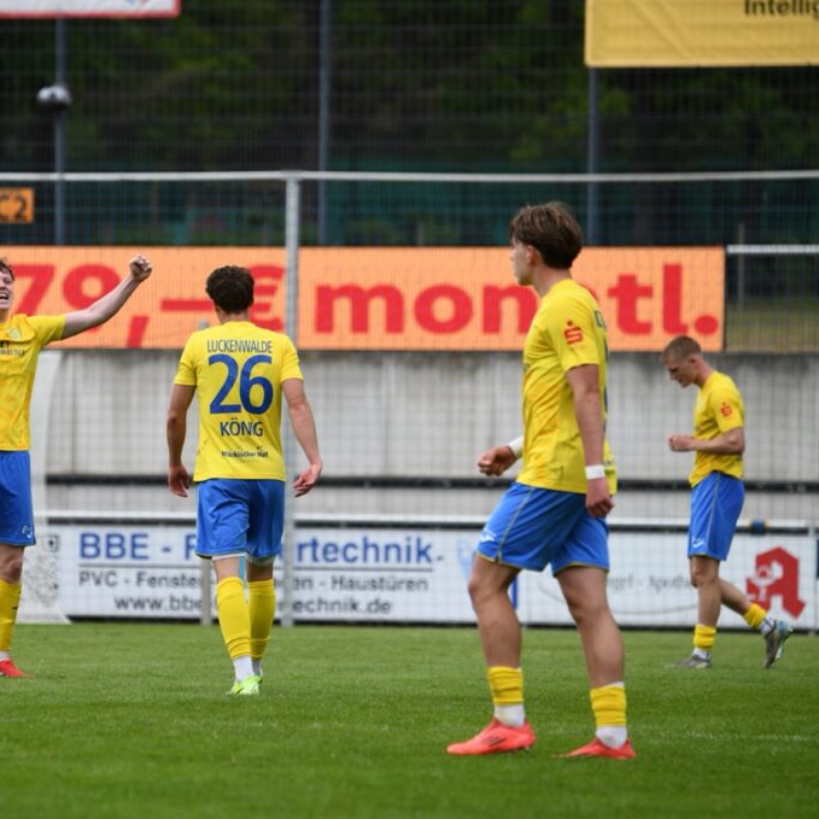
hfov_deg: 4.1
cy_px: 410
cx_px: 210
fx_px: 11323
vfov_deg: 4.1
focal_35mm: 423
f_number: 6.3
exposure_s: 1/1600
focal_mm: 330
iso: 1250
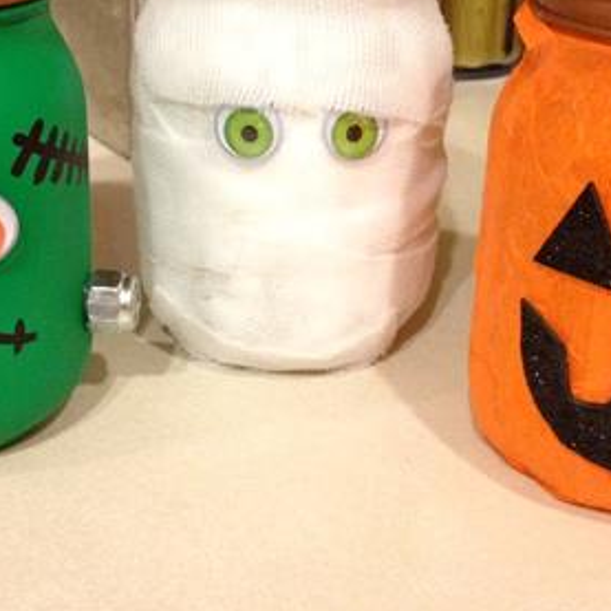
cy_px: 212
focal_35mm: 67
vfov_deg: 25.6
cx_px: 320
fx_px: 1338
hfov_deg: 25.7
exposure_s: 1/20
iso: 320
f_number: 2.4
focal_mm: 4.28
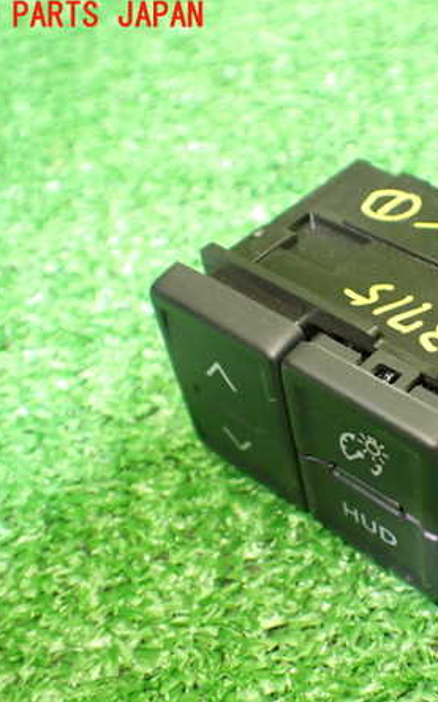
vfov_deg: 46.2
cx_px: 391
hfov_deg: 28.7
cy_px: 353
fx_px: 822
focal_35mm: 43
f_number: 2.3
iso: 640
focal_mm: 5.4
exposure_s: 1/125
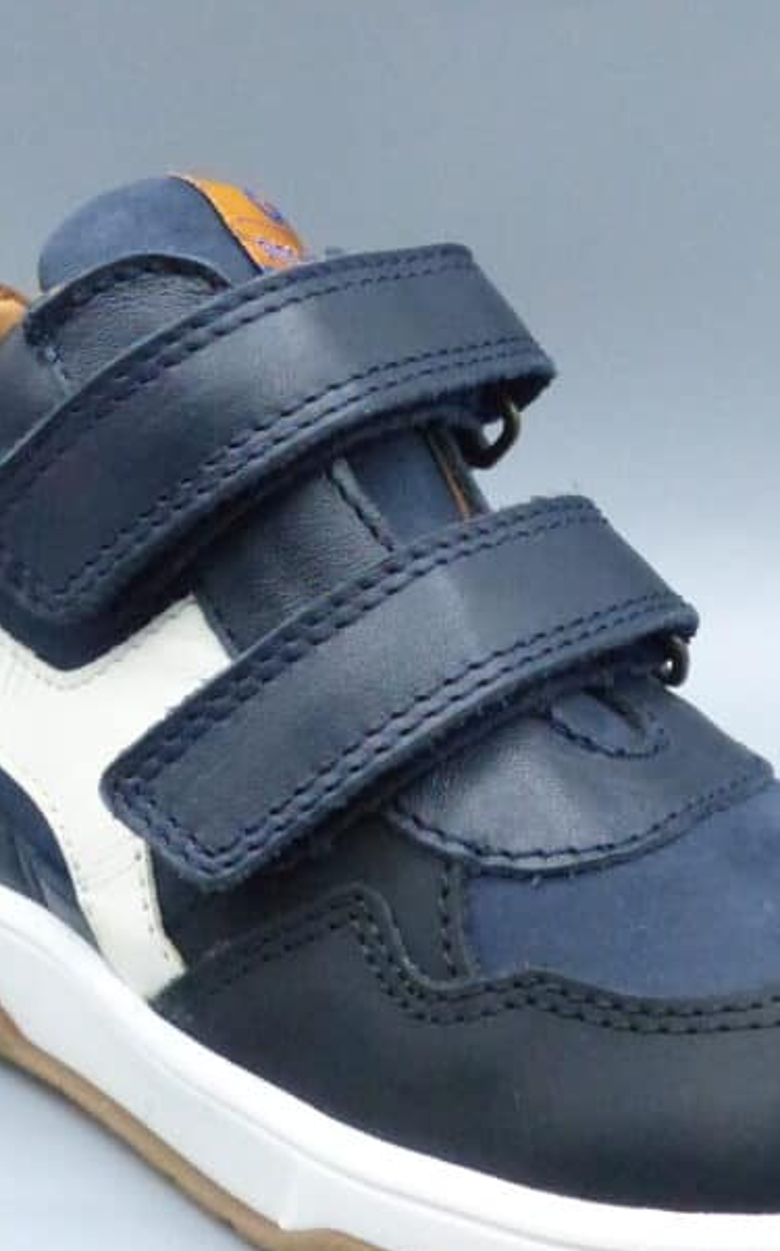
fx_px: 2077
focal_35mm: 61
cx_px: 474
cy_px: 570
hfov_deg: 21.2
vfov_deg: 33.5
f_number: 4
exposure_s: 1/1600
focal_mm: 5.7
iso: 1600
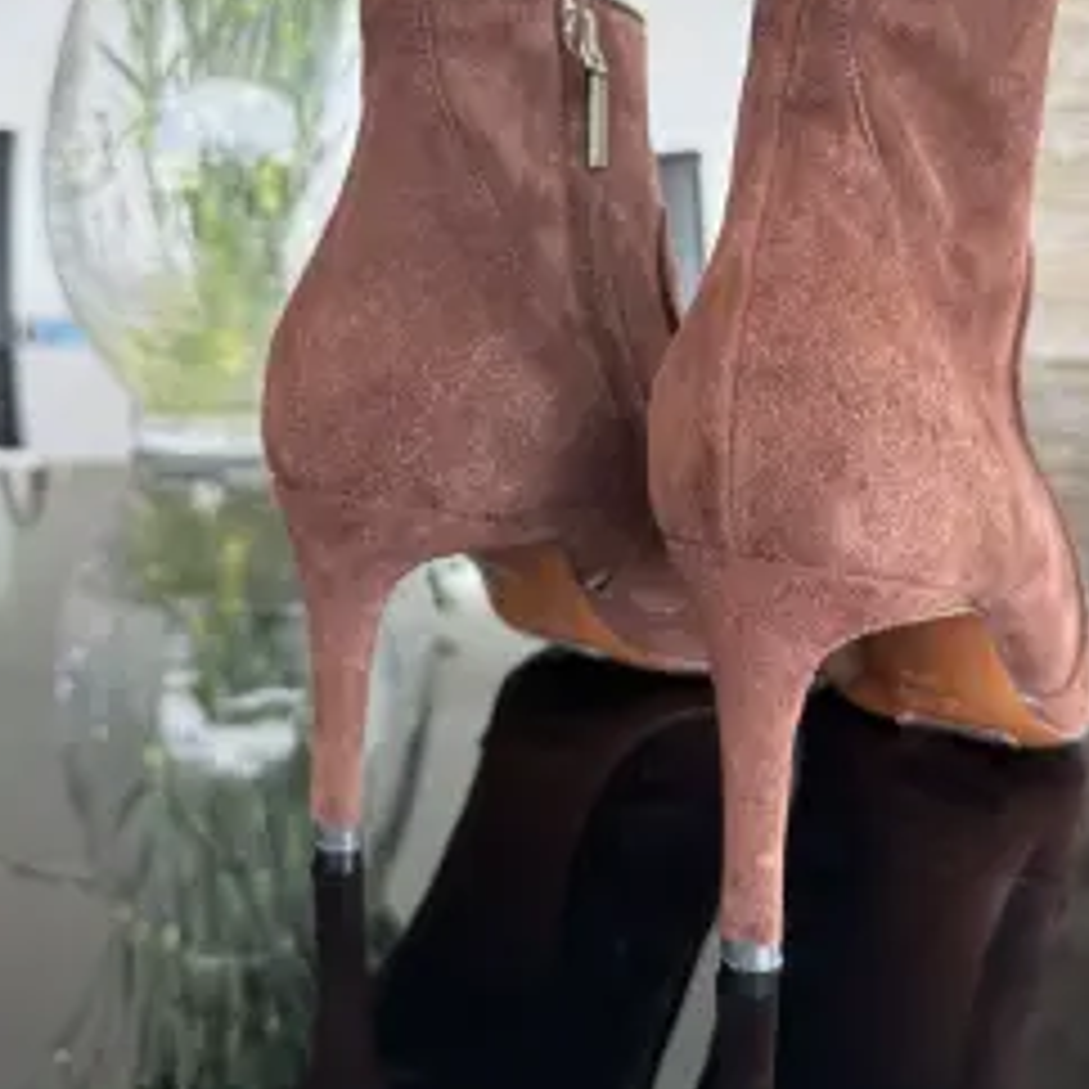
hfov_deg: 47.0
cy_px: 292
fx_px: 1246
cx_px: 639
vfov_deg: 45.8
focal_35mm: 35
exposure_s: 1/50
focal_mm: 6.76
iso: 800
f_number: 1.78
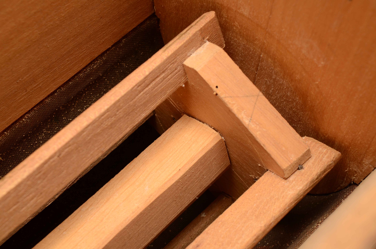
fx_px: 860
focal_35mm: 82
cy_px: 124
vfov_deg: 16.5
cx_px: 188
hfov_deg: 24.7
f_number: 13
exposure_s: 1/160
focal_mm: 55
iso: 100
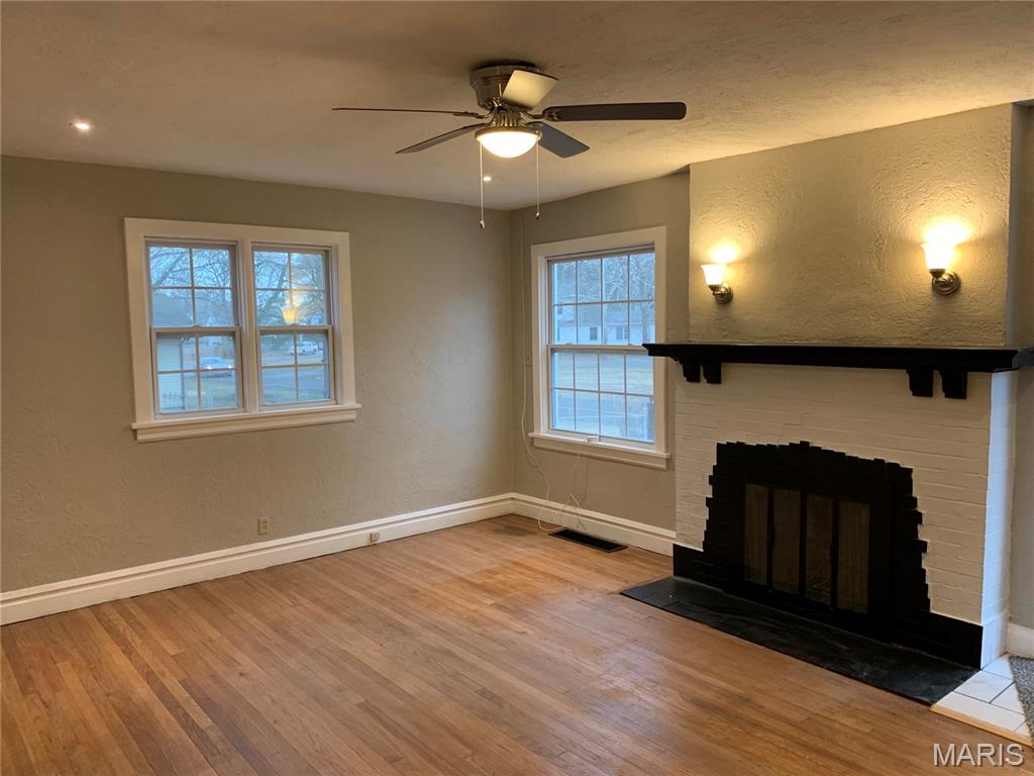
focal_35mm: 26
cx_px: 517
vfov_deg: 53.1
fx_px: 777
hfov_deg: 67.3
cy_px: 388
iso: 160
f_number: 1.8
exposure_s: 1/60
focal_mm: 4.25
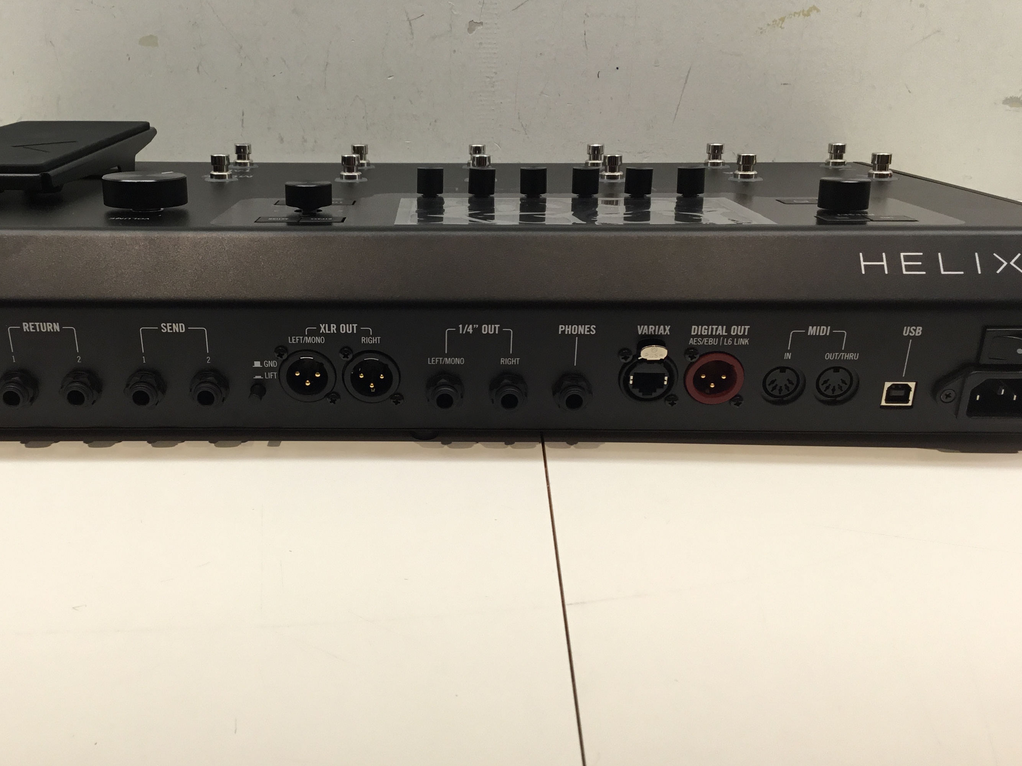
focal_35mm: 38
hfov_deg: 48.8
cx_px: 423
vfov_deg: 37.7
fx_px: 1122
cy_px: 343
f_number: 2.4
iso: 40
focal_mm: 3.3
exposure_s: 1/120
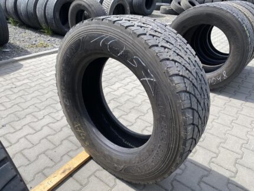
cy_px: 96
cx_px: 127
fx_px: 191
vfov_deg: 53.1
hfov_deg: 67.3
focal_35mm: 26
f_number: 1.8
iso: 32
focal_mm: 4.25
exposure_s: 1/1447
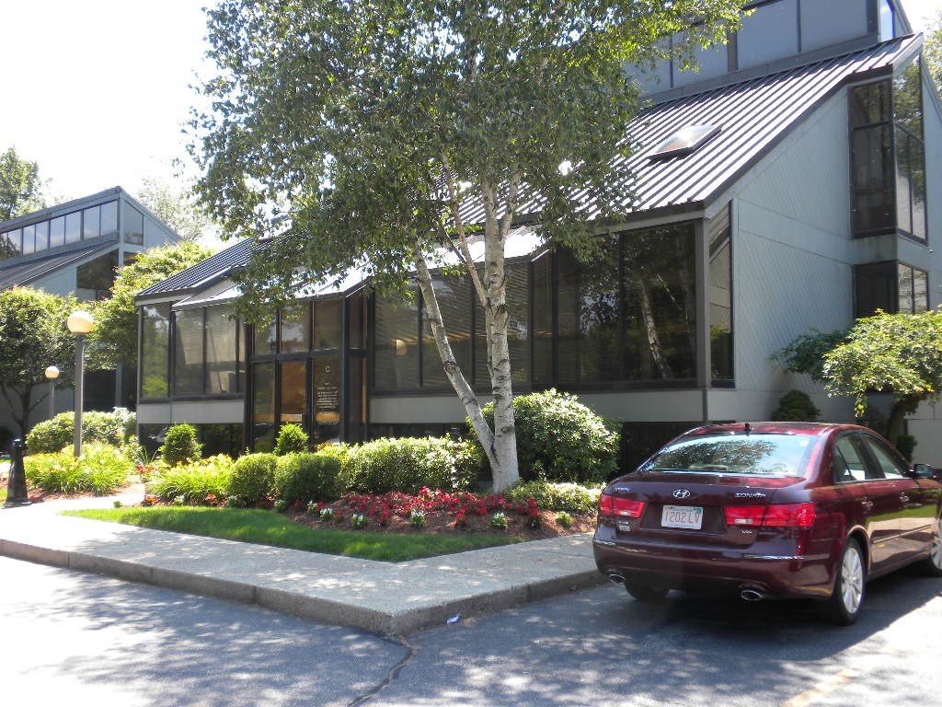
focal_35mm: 37
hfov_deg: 50.1
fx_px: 1007
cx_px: 471
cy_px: 354
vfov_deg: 38.7
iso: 64
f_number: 3.5
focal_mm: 6.6
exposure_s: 1/152
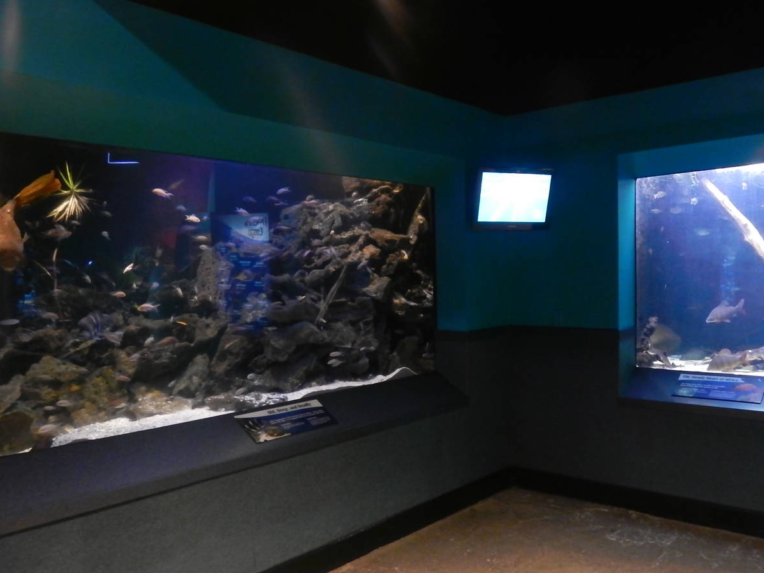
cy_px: 327
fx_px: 684
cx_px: 450
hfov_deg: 58.0
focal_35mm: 31
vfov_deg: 45.3
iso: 1100
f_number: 3
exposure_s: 1/15
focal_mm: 4
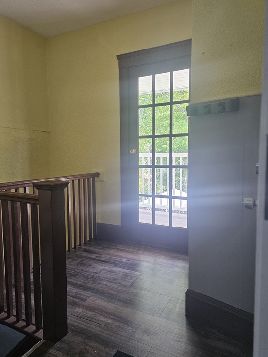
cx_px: 133
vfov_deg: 71.6
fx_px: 248
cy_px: 174
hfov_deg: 56.8
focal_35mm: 24
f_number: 1.7
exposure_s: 1/207
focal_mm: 6.3
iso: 250
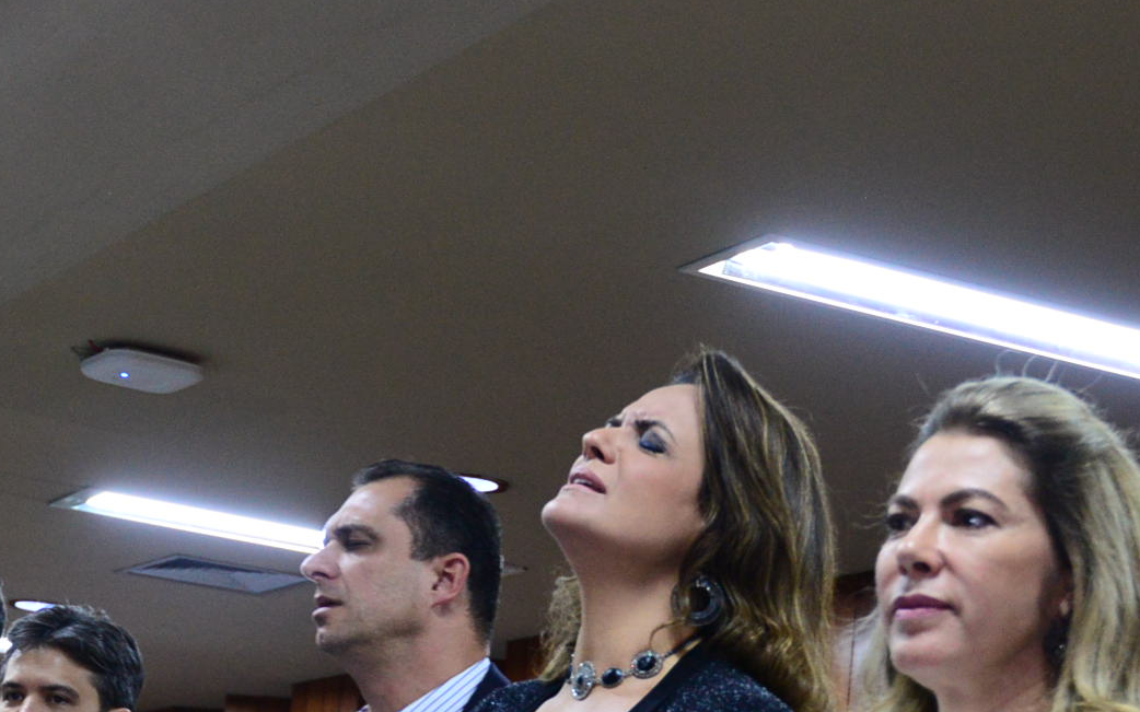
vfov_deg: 12.5
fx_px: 3200
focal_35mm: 103
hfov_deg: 20.1
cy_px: 805
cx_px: 376
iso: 2500
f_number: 4
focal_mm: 35
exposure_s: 1/80
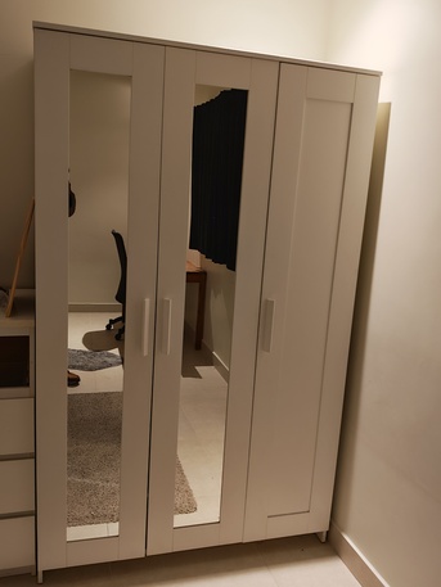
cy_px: 294
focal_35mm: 31
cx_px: 220
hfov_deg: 45.5
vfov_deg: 58.3
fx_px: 526
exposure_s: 1/60
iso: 160
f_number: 2
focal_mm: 6.83
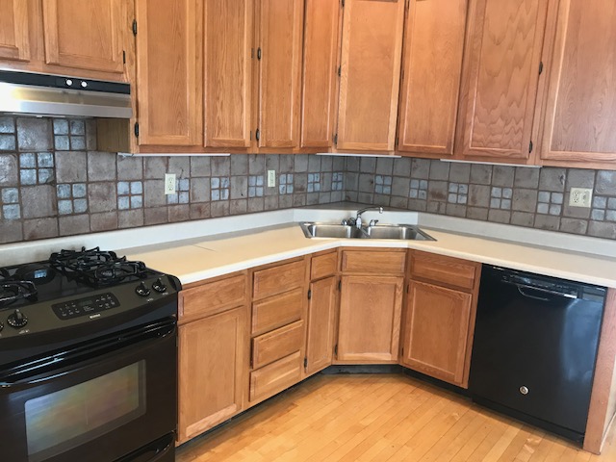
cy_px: 231
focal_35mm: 28
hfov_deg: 63.4
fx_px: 498
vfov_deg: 49.7
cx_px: 308
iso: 40
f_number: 1.8
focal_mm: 3.99
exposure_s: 1/24
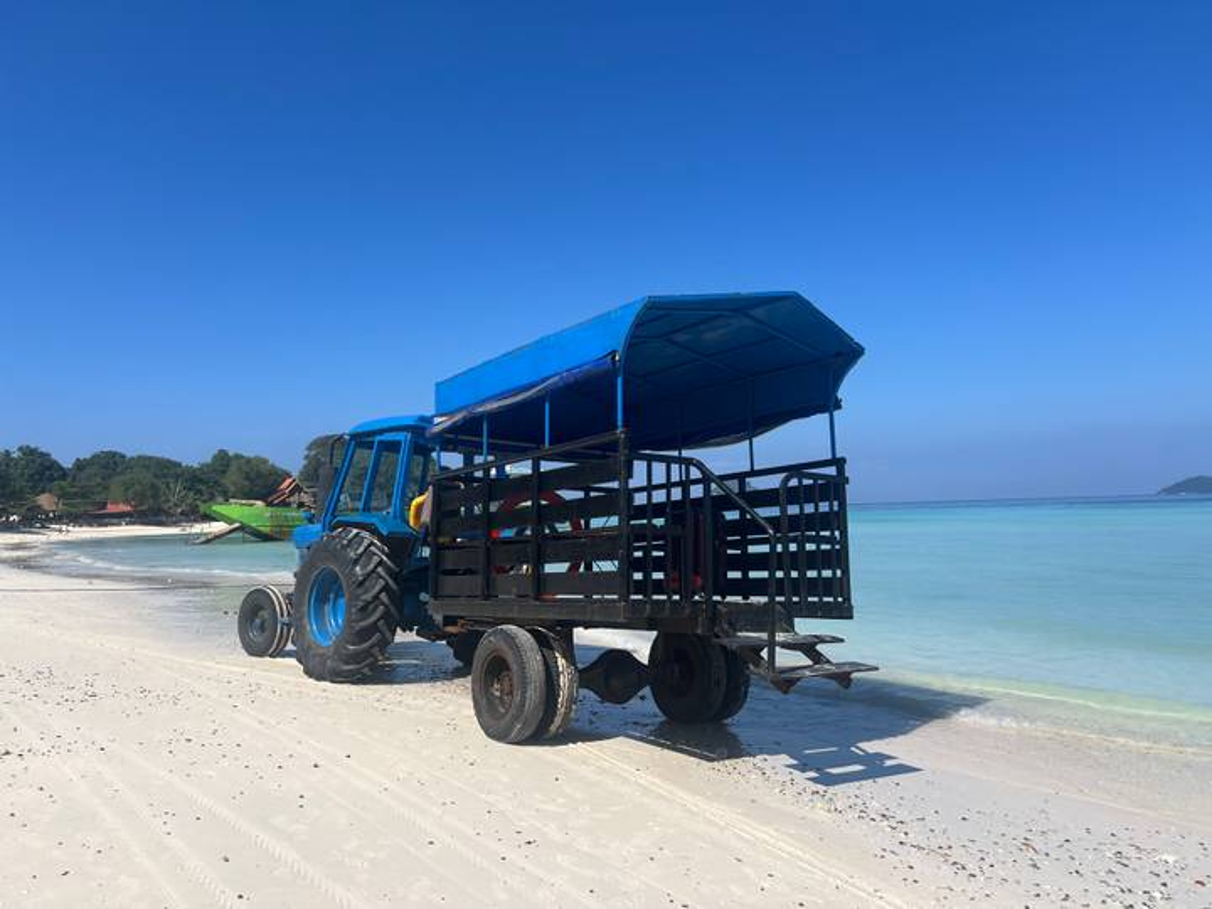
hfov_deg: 67.3
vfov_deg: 53.1
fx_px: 910
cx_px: 606
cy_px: 454
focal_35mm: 26
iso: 50
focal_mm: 5.7
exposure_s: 1/5882
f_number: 1.5
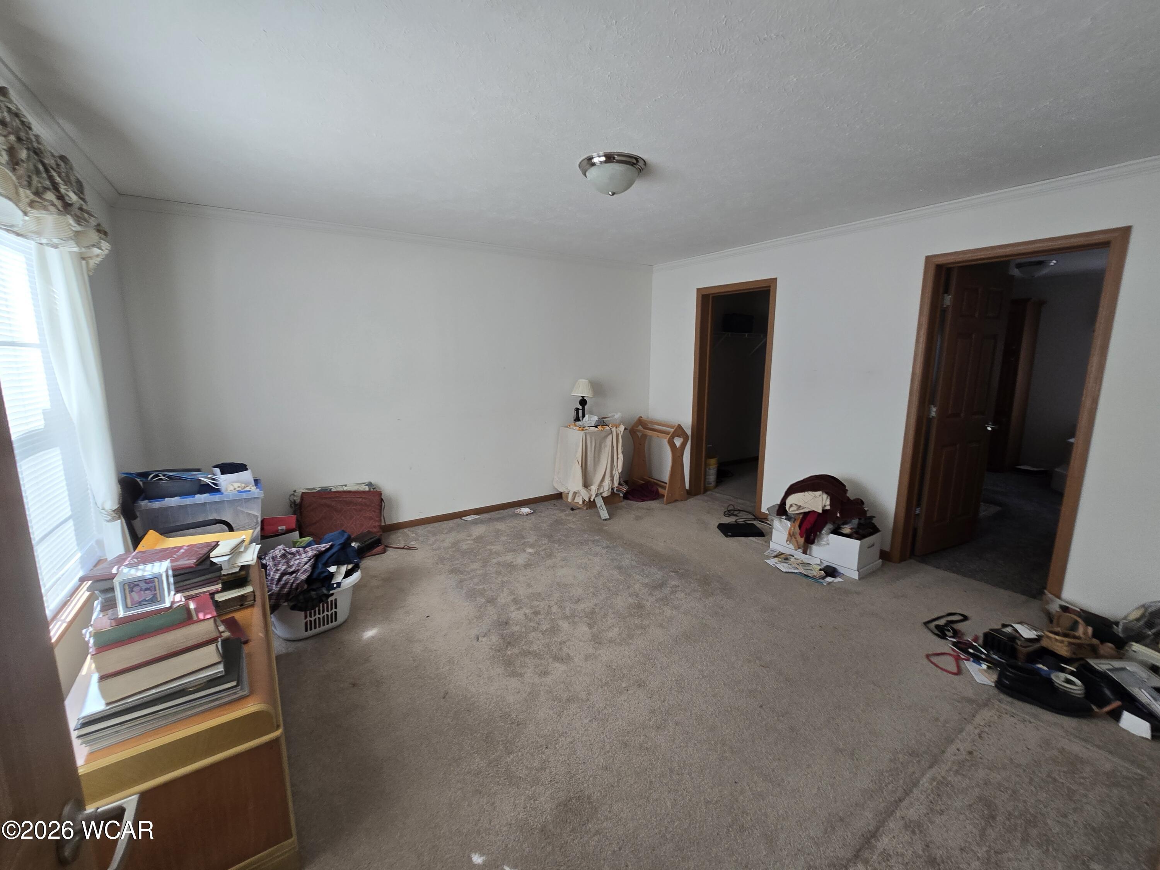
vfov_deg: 89.9
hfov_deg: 106.2
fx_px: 436
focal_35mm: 13
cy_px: 435
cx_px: 580
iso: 64
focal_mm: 2.2
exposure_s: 1/60
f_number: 2.2
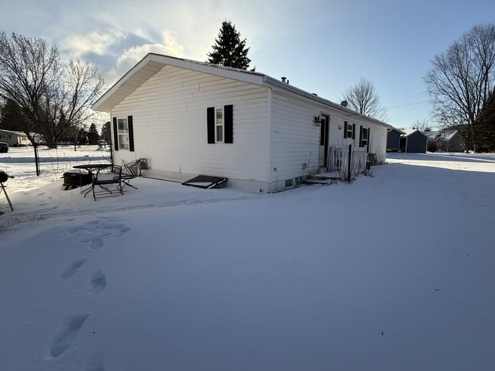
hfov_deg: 87.4
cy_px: 178
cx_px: 277
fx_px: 257
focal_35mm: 18
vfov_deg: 71.6
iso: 50
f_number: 2.2
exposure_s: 1/2410
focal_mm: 2.22
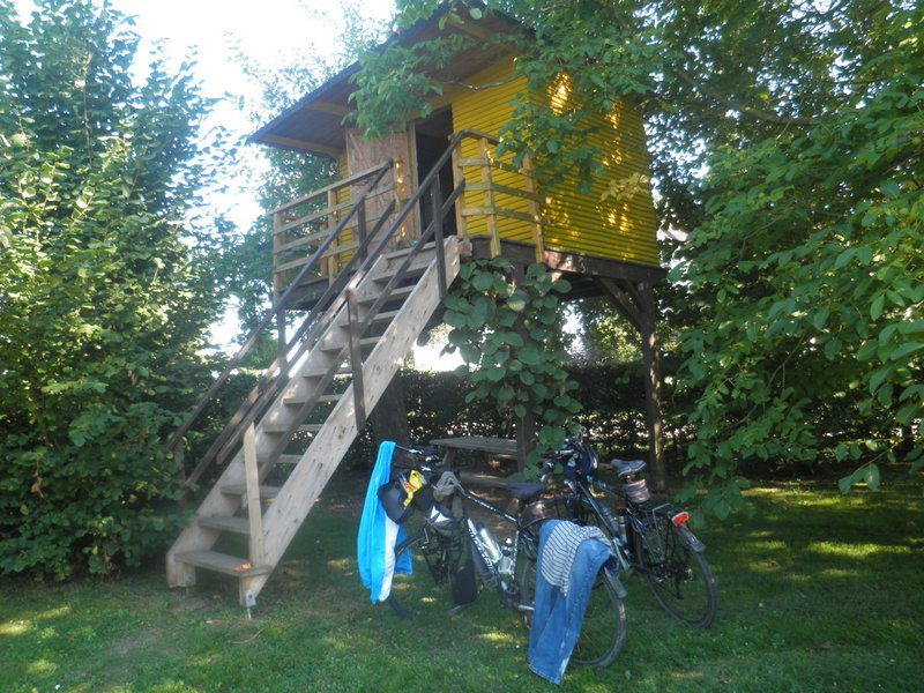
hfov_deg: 63.4
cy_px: 346
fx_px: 747
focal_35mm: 28
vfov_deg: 49.7
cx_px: 462
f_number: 3.2
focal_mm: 5
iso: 64
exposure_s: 1/50
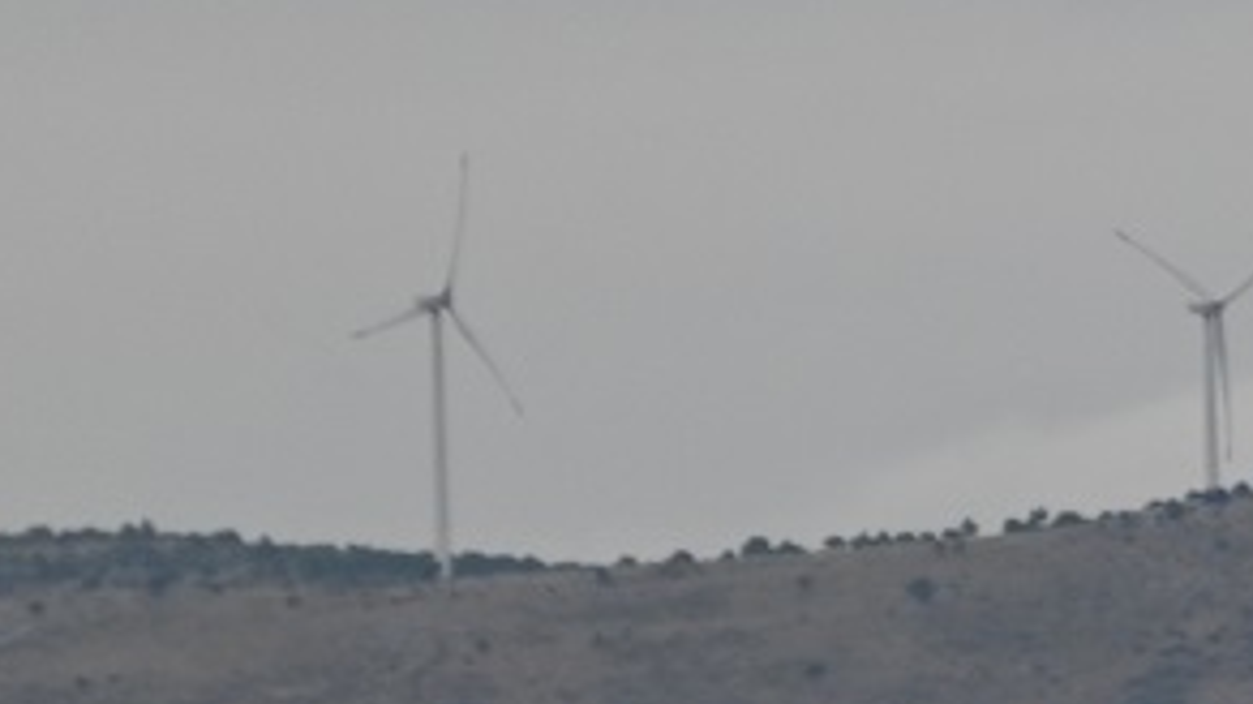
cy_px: 444
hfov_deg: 1.3
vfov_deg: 0.8
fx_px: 53605
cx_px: 2133
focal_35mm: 1614
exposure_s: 1/1000
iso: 400
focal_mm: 300
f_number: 5.6
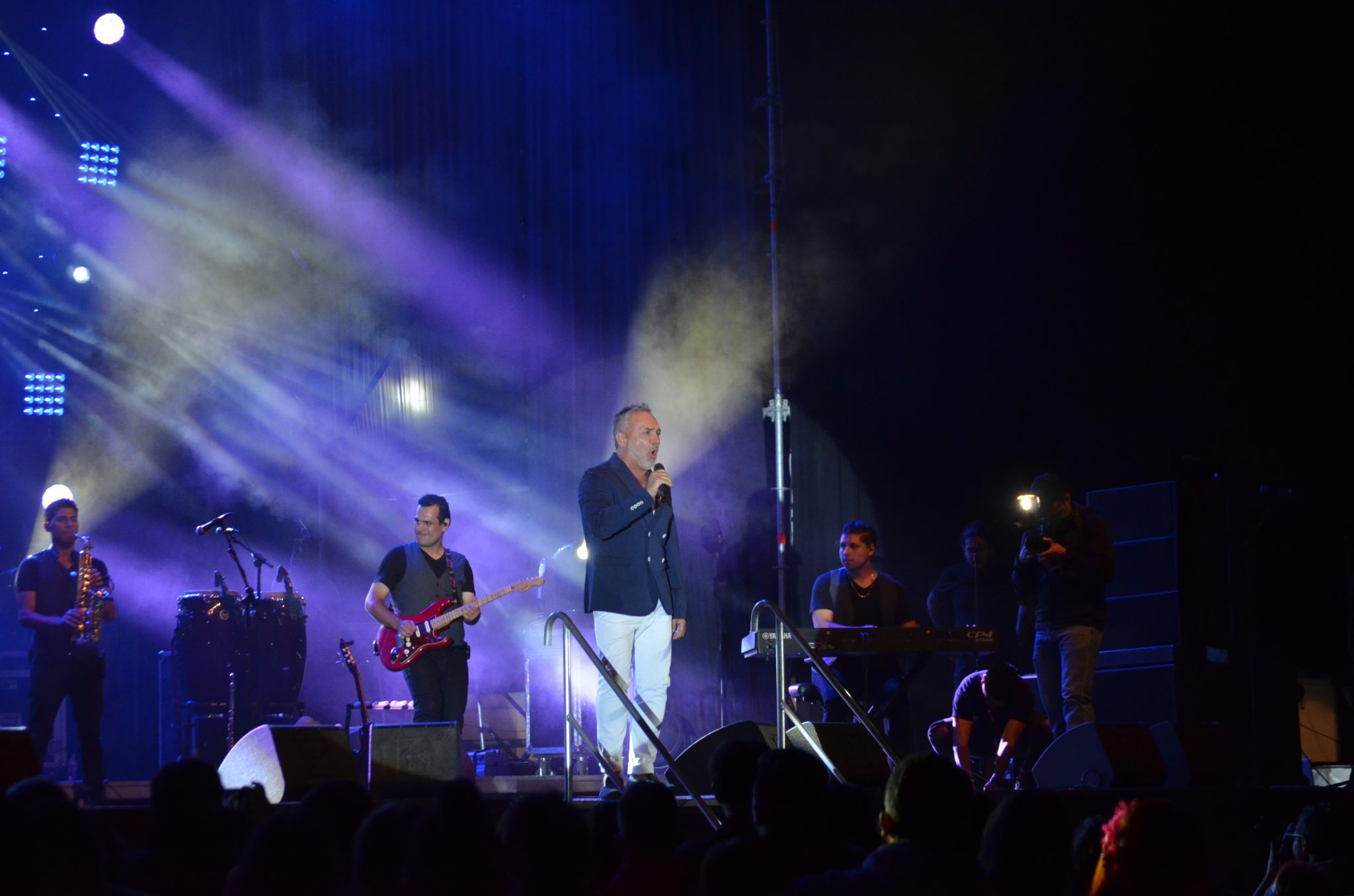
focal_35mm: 108
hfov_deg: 19.0
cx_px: 677
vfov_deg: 12.6
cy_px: 448
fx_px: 4053
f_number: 4.2
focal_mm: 72
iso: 1600
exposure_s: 1/200
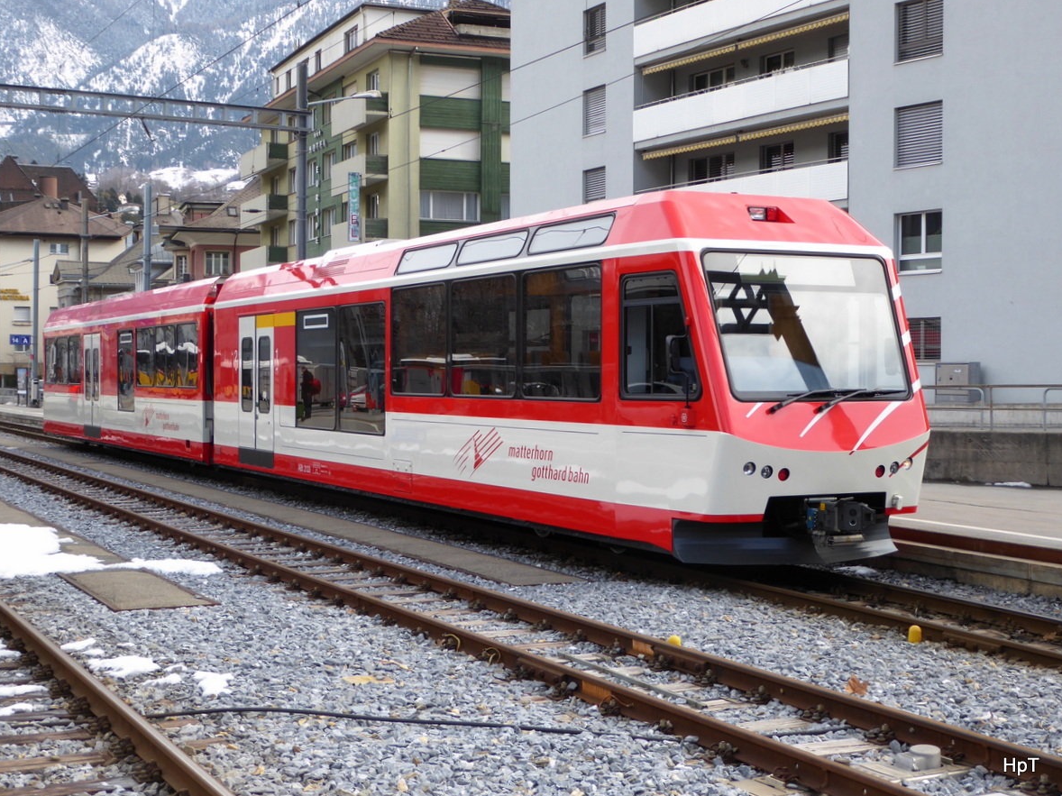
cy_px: 393
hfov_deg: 35.5
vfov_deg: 27.0
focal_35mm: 54
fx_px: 1656
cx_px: 524
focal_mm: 9
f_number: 4.1
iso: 80
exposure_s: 1/125
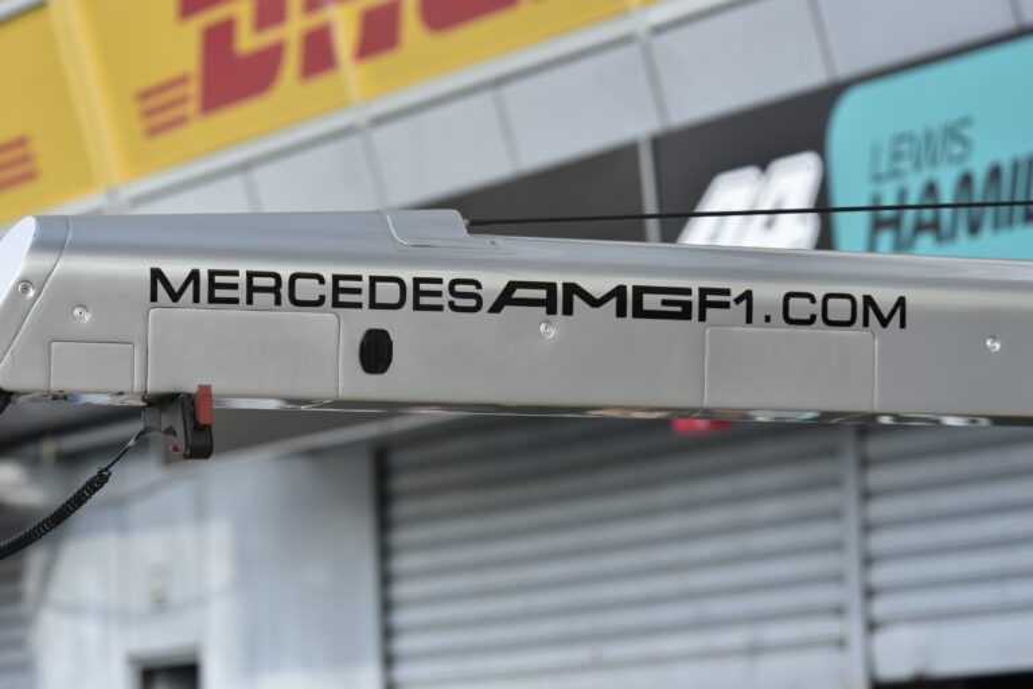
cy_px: 344
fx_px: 4591
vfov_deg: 8.6
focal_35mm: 160
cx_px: 516
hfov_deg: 12.8
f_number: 8
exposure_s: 1/640
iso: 500
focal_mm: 160
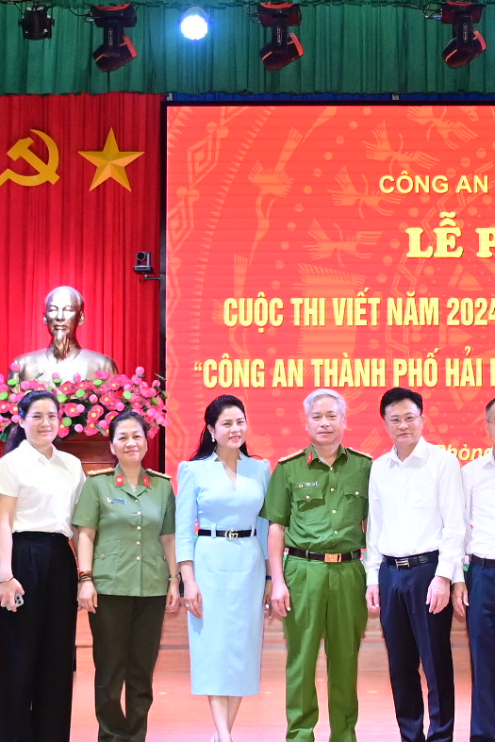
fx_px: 1752
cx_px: 353
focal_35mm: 85
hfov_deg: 16.0
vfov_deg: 23.9
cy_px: 386
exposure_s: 1/200
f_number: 3.8
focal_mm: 23
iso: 1600
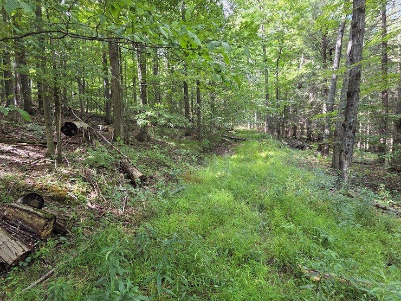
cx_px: 174
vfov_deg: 71.5
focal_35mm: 18
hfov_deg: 87.3
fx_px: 209
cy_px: 160
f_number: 2.2
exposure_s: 1/120
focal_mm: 2.2
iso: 100
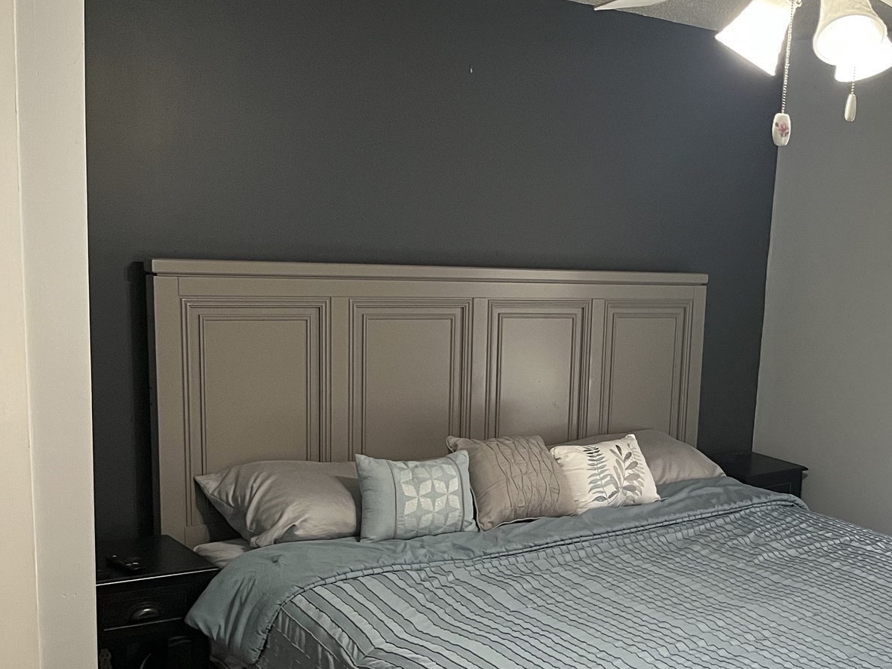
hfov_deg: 40.2
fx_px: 1159
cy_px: 443
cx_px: 722
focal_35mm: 45
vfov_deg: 31.9
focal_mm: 5.1
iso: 320
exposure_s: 1/60
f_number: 1.6
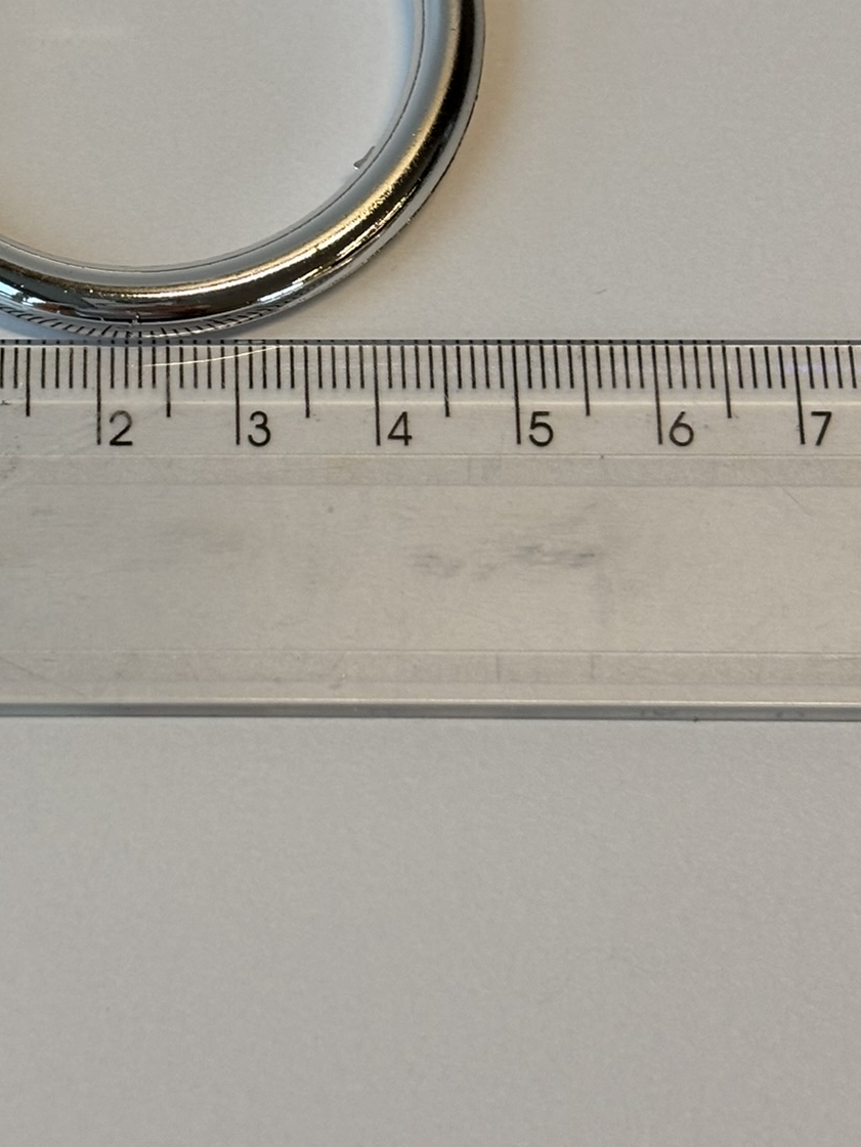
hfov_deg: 15.5
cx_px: 184
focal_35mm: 95
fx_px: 3150
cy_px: 350
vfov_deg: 20.6
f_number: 1.6
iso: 50
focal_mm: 5.96
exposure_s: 1/60
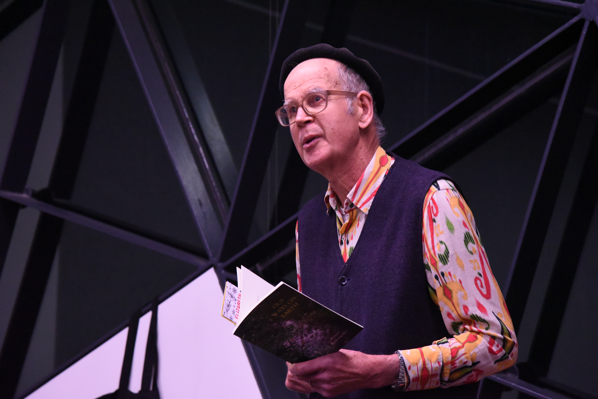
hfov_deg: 19.4
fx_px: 1745
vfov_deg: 13.1
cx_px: 299
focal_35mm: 105
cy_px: 200
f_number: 7.1
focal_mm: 105
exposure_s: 1/200
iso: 12800
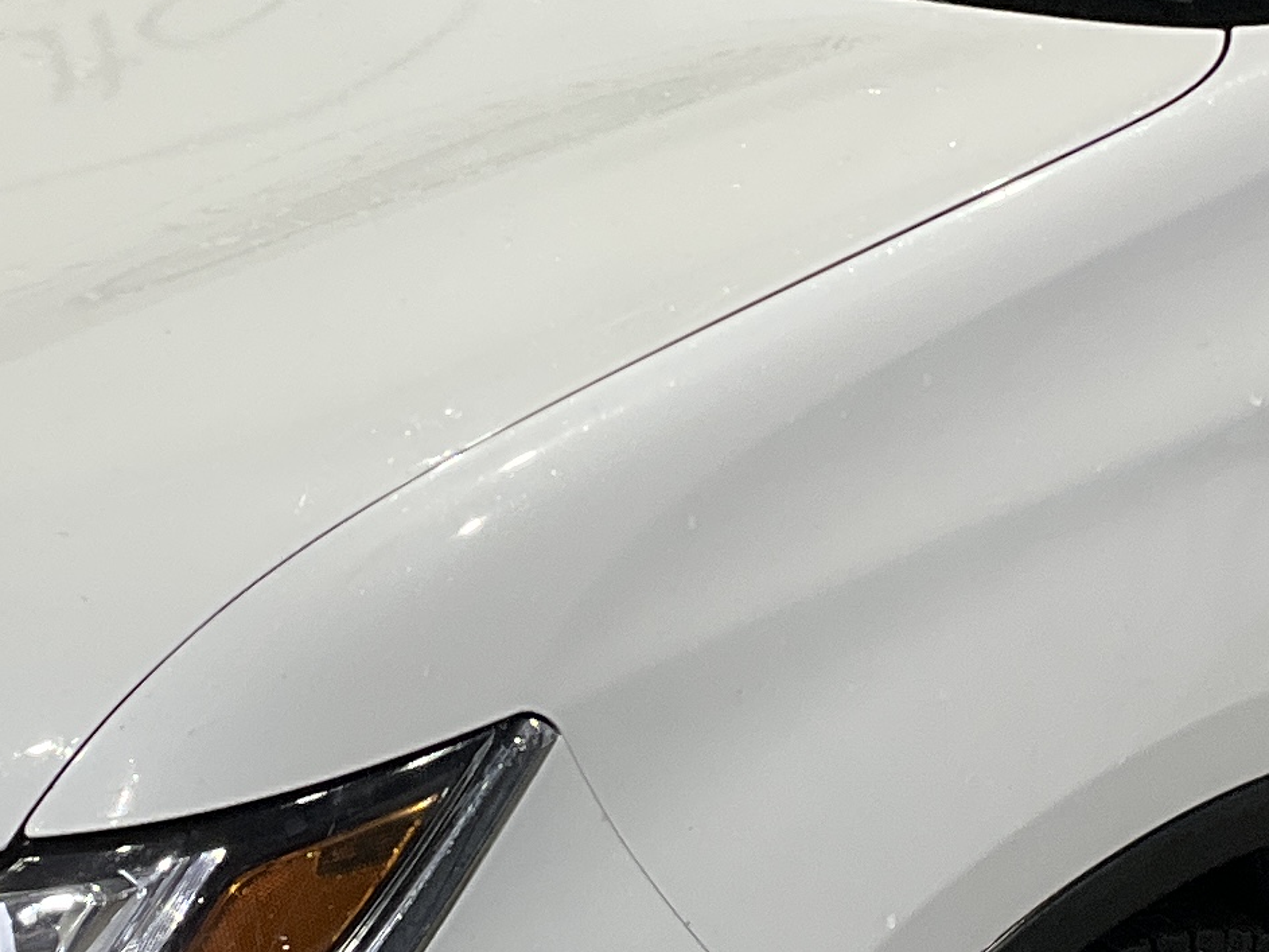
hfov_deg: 15.9
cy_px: 365
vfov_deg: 11.9
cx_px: 655
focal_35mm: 124
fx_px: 4545
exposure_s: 1/120
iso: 50
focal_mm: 3
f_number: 1.8
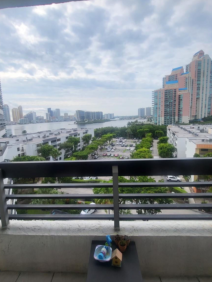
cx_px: 99
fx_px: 147
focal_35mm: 18
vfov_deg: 87.8
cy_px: 140
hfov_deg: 71.5
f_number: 2.2
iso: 32
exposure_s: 1/902
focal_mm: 1.74
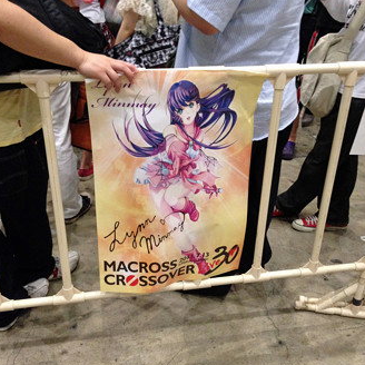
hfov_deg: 41.9
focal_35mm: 40
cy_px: 201
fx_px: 477
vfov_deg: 41.8
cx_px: 181
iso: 400
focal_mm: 4.13
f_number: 2.4
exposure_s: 1/15
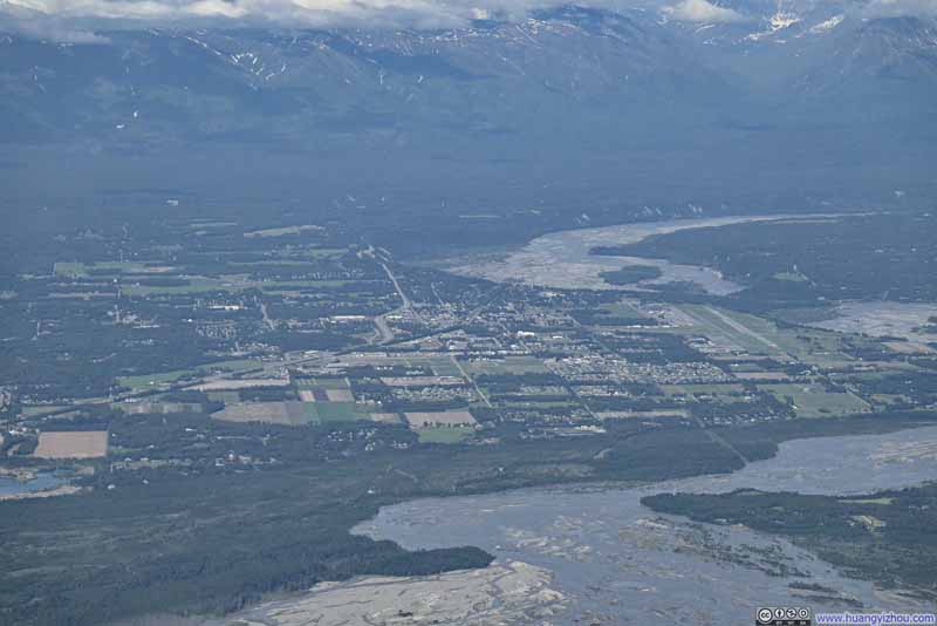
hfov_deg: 17.1
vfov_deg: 11.4
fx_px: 3124
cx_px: 468
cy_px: 313
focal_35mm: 120
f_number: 7.1
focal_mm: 120
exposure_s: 1/1000
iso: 100
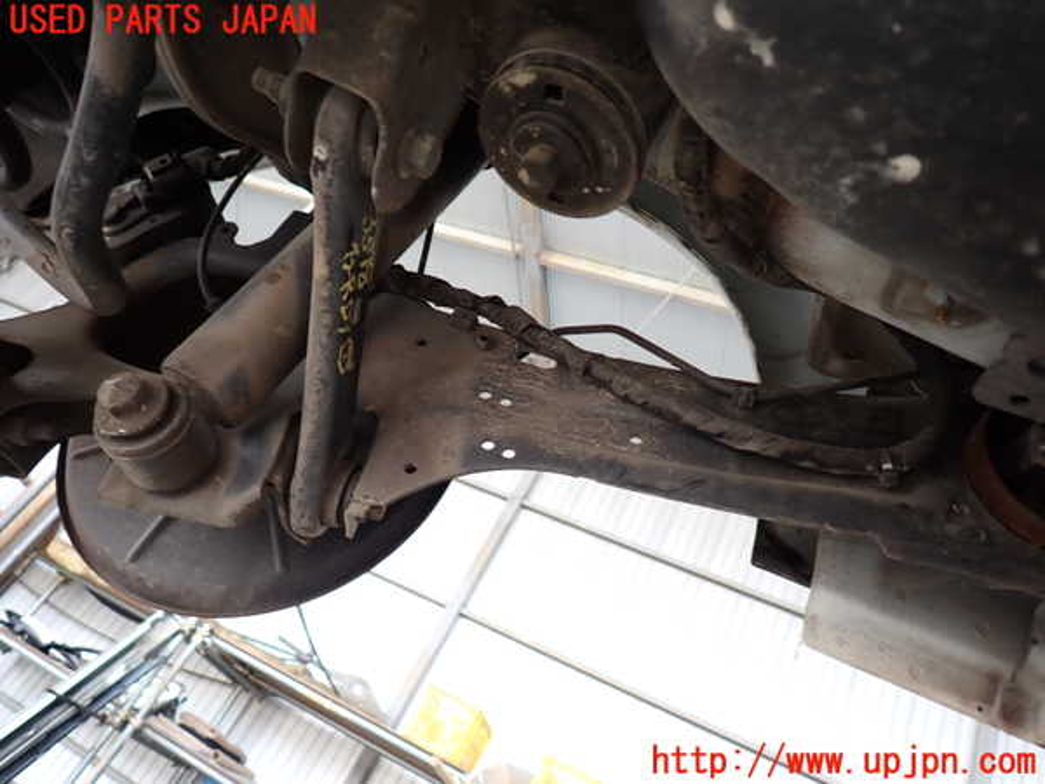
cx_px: 522
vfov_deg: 54.9
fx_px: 755
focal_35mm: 25
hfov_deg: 69.4
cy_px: 392
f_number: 2
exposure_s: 1/60
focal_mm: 4.5
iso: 125
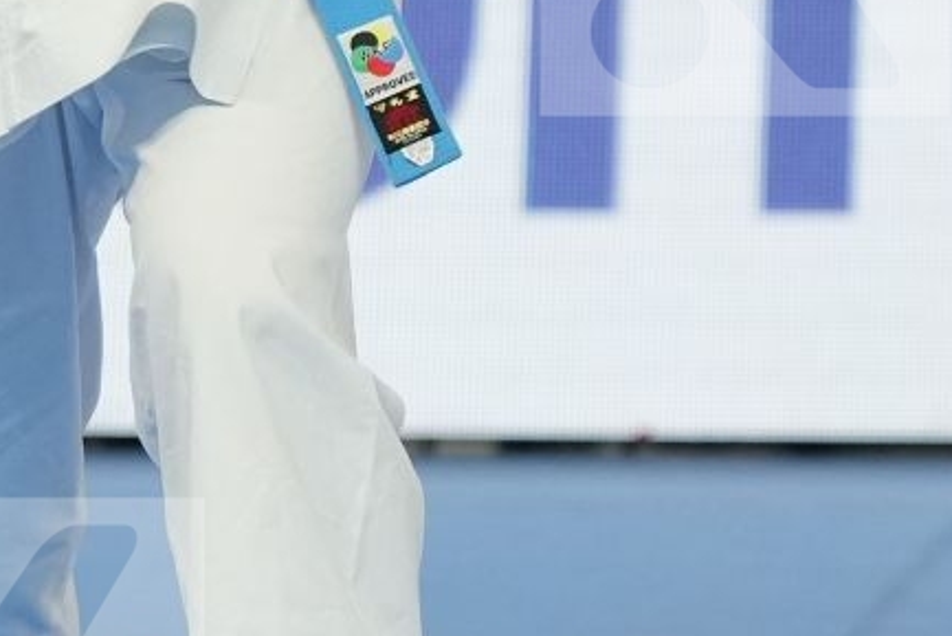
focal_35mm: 836
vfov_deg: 1.6
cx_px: 0
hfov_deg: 2.5
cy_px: -84
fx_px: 22114
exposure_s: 1/500
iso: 1000
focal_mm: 134
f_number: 2.8
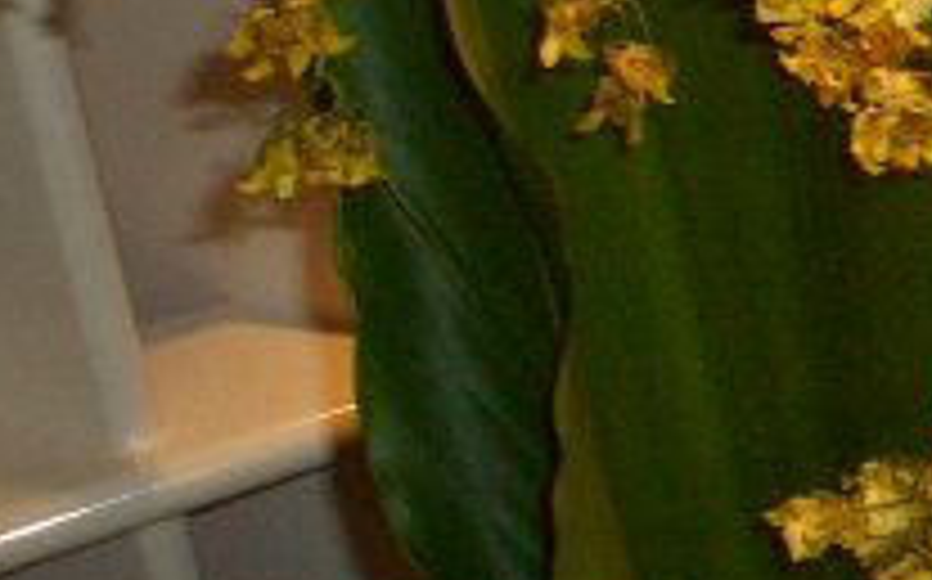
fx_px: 2995
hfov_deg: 16.1
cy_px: -364
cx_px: 1418
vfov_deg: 10.6
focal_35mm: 118
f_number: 4
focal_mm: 4.8
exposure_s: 1/40
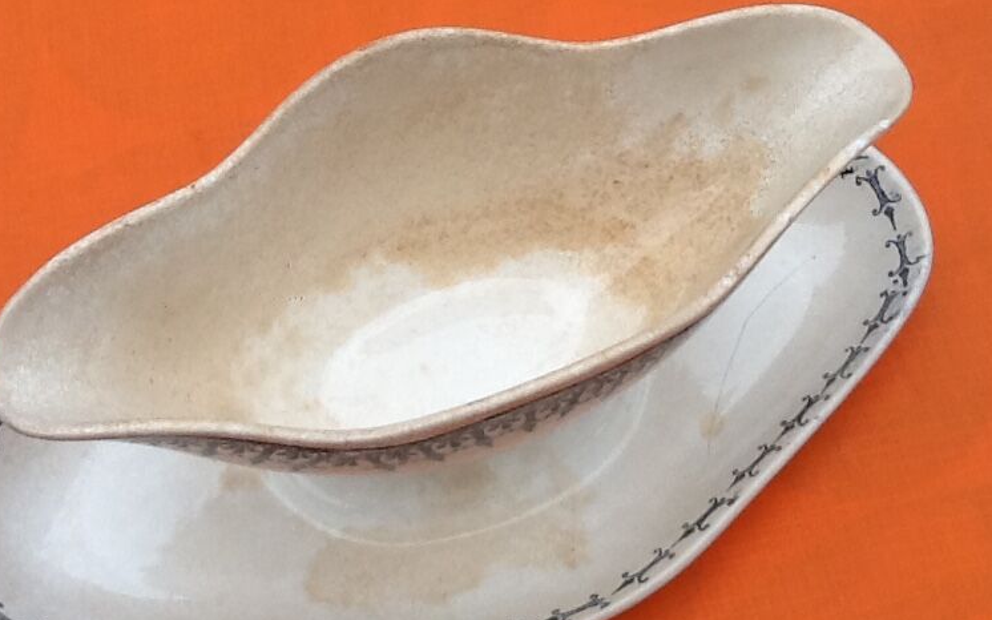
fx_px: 1622
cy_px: 306
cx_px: 431
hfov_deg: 34.0
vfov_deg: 21.6
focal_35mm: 60
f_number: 2.4
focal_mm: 2.03
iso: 40
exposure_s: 1/146
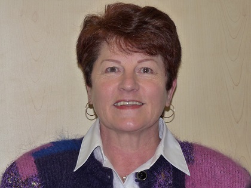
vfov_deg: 11.2
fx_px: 957
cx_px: 126
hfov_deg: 14.9
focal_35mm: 132
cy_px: 94
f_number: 3.4
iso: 160
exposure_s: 1/40
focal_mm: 16.7
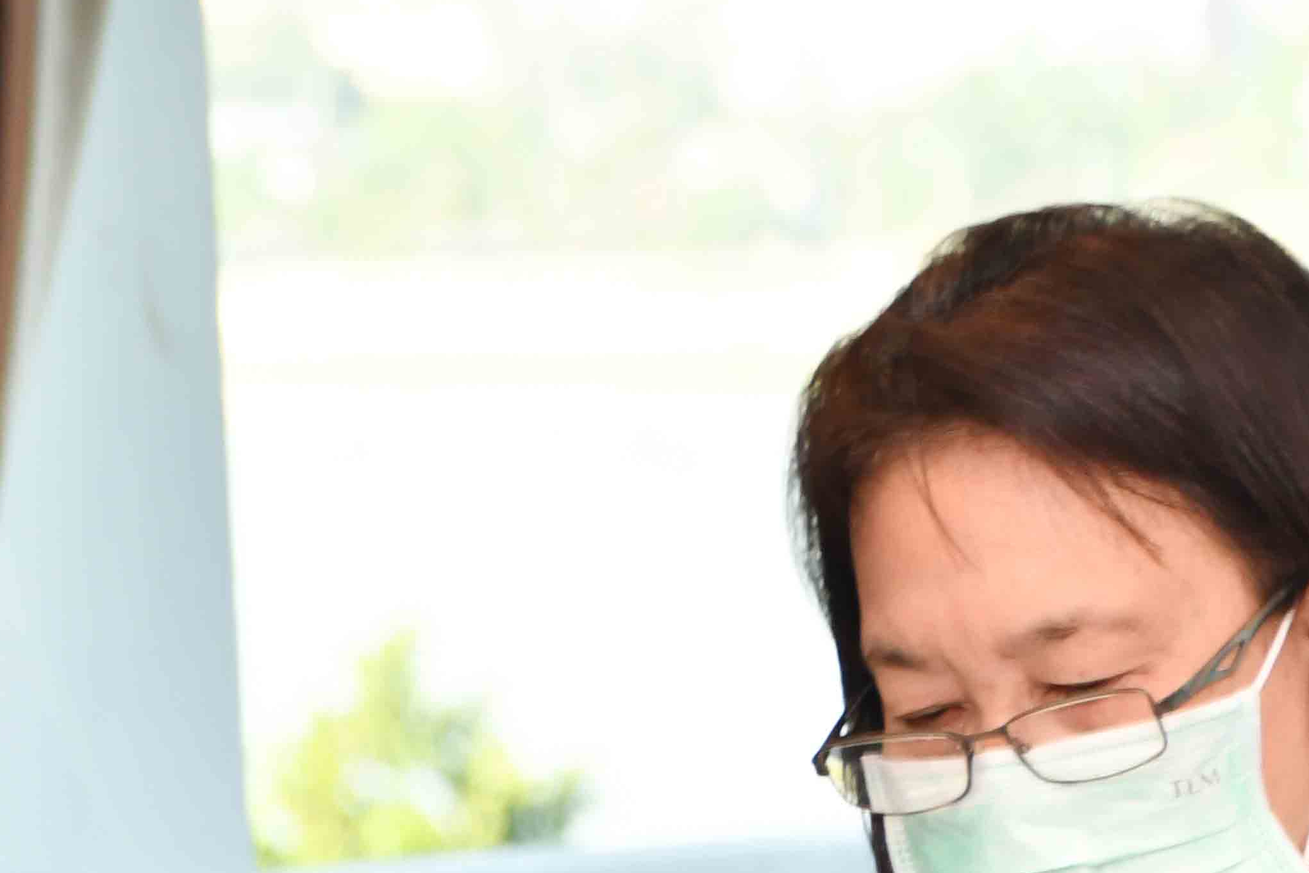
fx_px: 15564
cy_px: 927
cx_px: 1169
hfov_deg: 4.8
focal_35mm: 428
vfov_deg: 3.2
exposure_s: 1/60
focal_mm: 105
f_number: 5.6
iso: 640
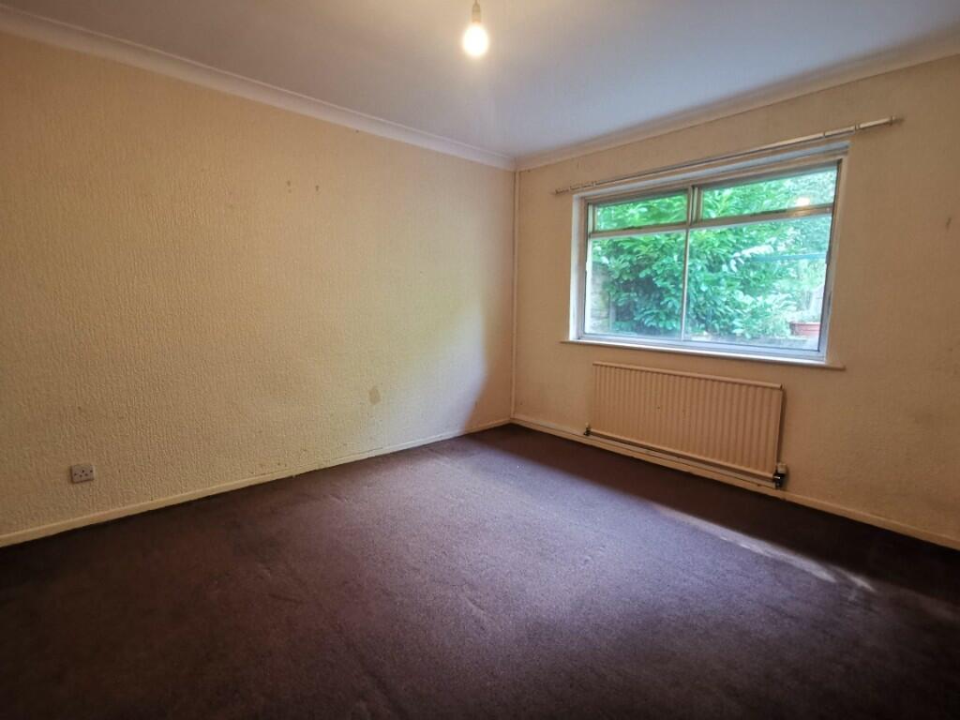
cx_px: 480
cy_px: 360
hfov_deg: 91.0
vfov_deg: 74.7
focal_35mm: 17
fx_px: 471
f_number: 2.2
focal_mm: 2.26
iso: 800
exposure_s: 1/33.3
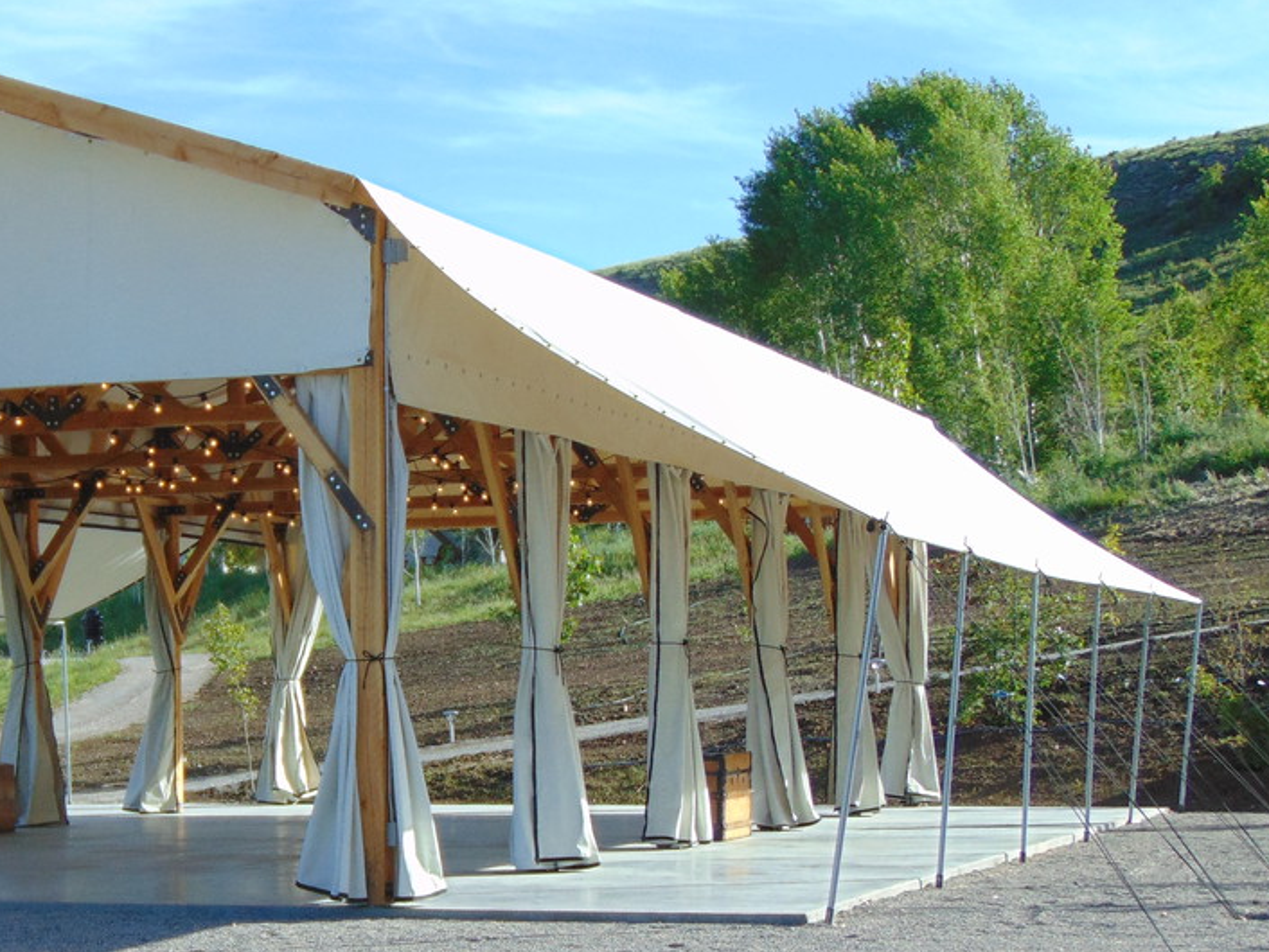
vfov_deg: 15.7
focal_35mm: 94
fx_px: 3447
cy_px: 697
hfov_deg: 20.4
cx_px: 101
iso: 80
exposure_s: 1/500
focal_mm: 9
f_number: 3.5
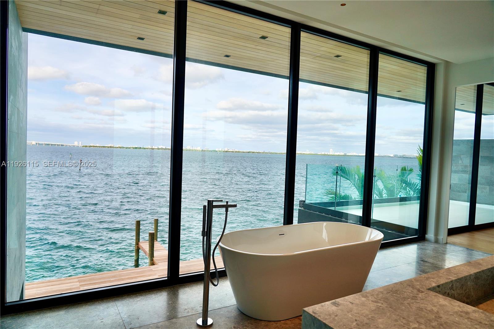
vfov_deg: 53.1
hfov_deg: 73.8
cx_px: 247
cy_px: 164
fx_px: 329
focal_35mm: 24
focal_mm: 24
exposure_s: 1/320
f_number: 5.6
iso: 100
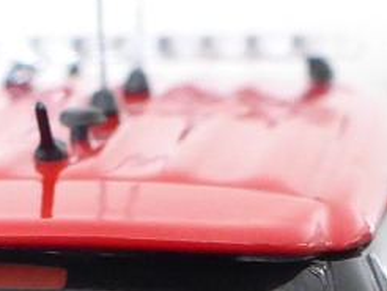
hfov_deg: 15.0
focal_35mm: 131
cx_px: 93
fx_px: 1466
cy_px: 467
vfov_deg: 10.8
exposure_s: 1/6
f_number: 3.3
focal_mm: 4.9
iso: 400
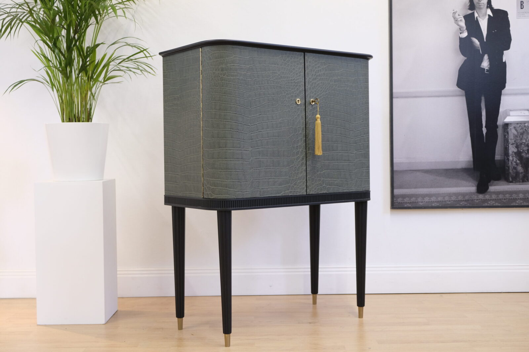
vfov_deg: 29.8
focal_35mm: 45
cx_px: 264
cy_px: 176
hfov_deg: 43.6
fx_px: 661
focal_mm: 30.2
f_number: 3.6
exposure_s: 1/56
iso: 800
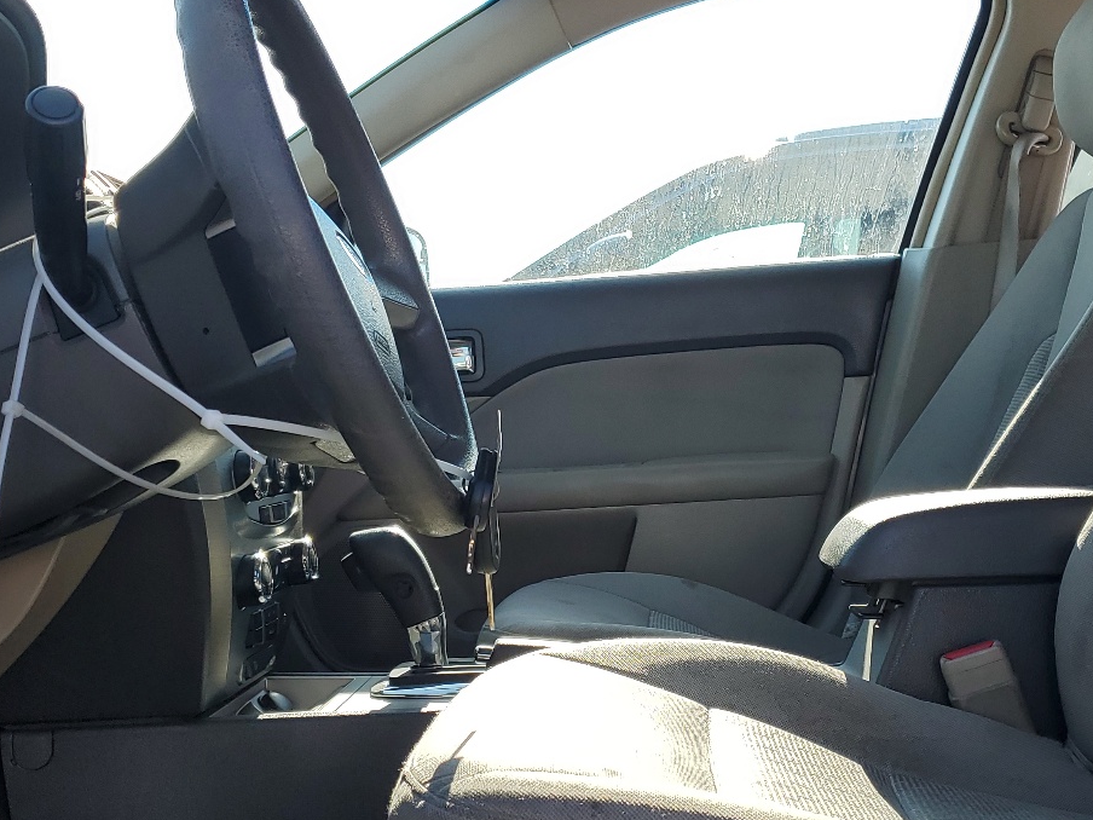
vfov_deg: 31.4
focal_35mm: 46
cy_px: 515
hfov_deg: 41.1
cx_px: 632
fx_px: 1452
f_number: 1.5
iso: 50
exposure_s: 1/1111
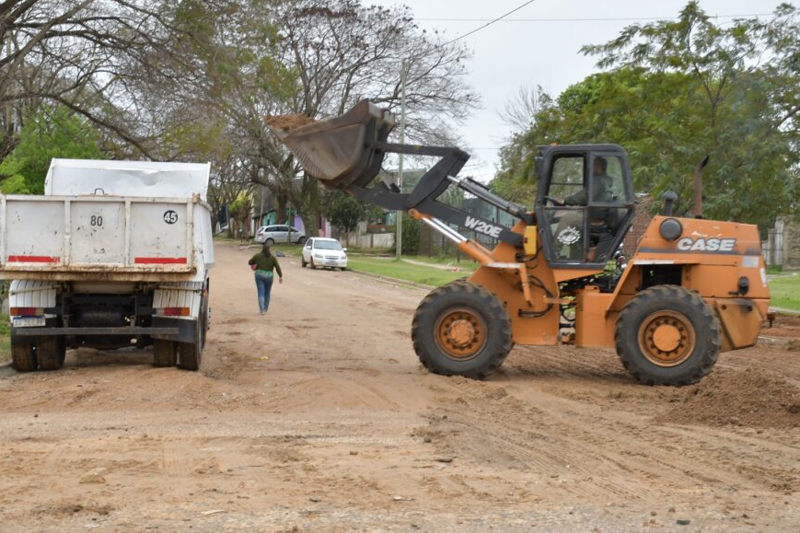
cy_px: 256
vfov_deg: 21.6
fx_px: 1400
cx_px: 409
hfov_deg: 31.9
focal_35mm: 63
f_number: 5.6
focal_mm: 32
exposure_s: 1/100
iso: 160
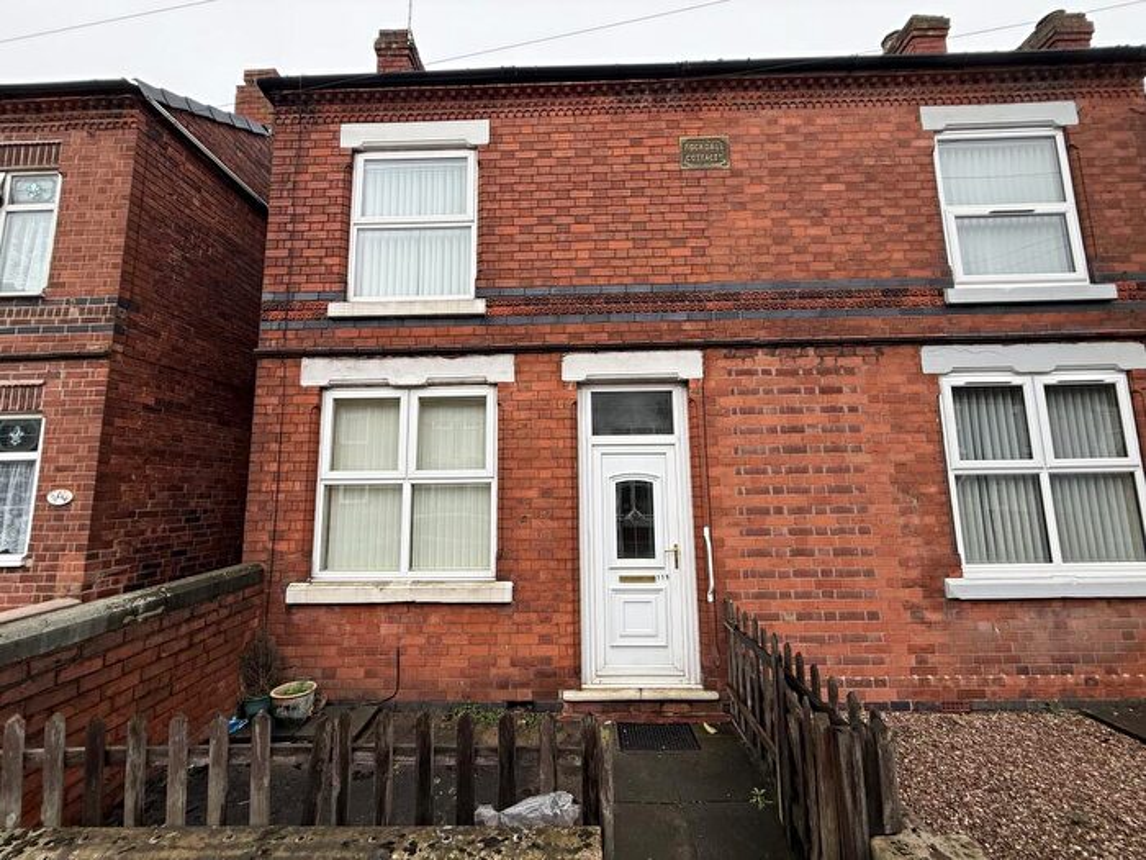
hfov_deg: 102.1
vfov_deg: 85.7
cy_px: 430
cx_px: 573
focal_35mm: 14
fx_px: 463
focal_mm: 2.22
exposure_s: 1/99
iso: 80
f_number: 2.2
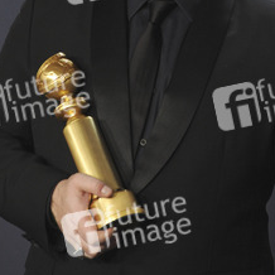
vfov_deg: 5.6
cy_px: 38
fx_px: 2804
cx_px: 163
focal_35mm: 312
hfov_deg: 5.6
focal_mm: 200
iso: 2500
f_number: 5
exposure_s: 1/160
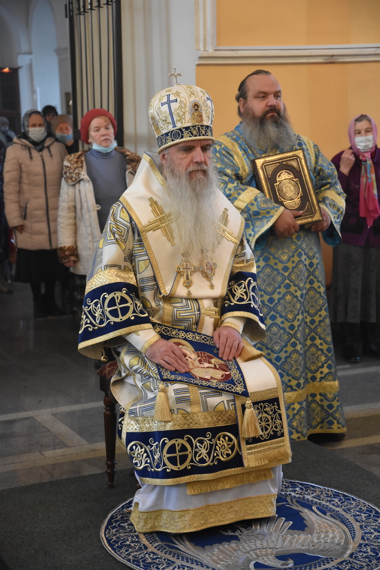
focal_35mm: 69
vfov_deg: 29.2
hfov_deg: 19.7
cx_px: 190
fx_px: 1092
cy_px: 285
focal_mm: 46
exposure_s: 1/80
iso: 2200
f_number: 3.5
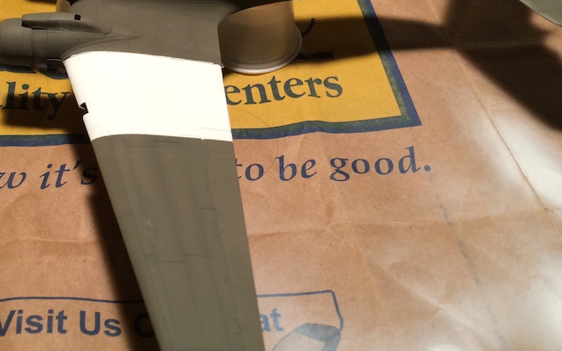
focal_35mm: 50
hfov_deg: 39.6
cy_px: 38
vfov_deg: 25.1
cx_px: 167
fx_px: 766
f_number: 2.2
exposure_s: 1/30
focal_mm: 4.12
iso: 100
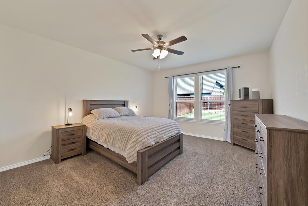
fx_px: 111
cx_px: 150
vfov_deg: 85.4
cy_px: 100
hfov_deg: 108.3
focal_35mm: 13
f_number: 9
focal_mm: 12
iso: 640
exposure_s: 1/6
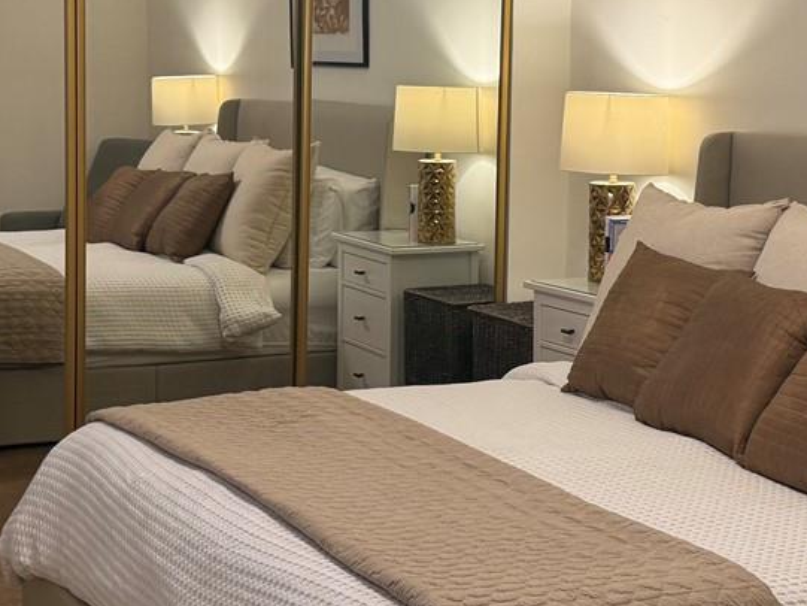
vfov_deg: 20.6
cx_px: 513
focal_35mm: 71
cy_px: 170
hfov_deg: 27.3
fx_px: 1656
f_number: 1.78
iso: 200
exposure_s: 1/120
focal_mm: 6.76
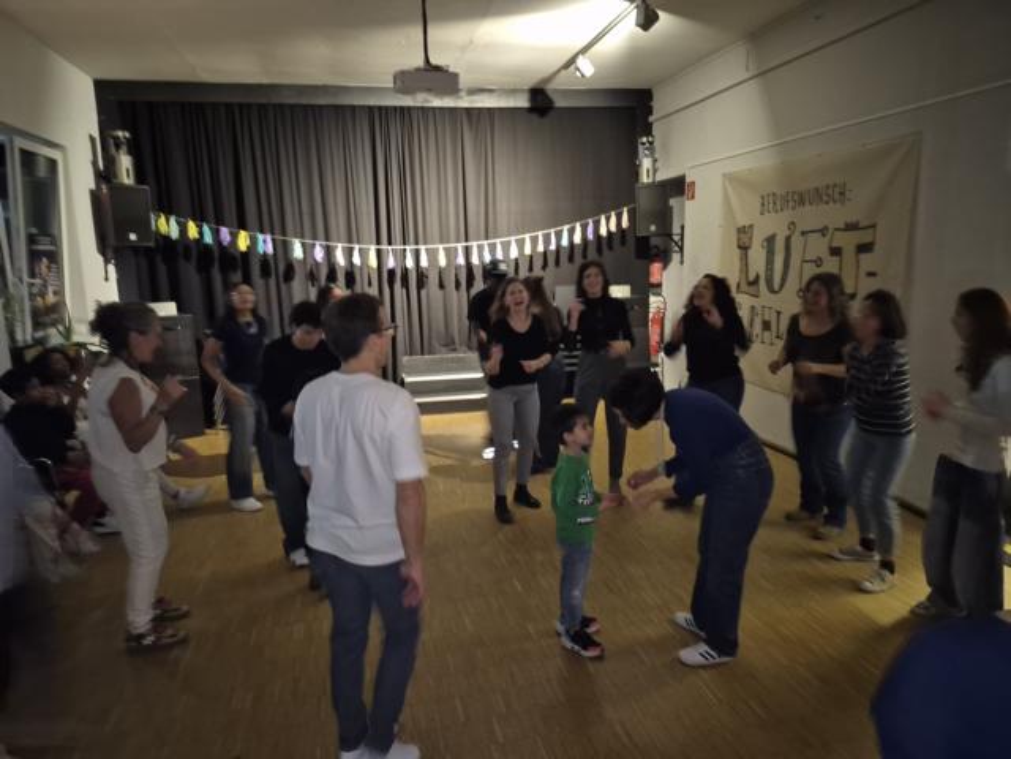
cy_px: 380
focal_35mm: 23
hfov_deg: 73.9
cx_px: 506
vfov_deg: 58.9
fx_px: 672
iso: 640
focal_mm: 5.4
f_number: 1.8
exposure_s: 1/8
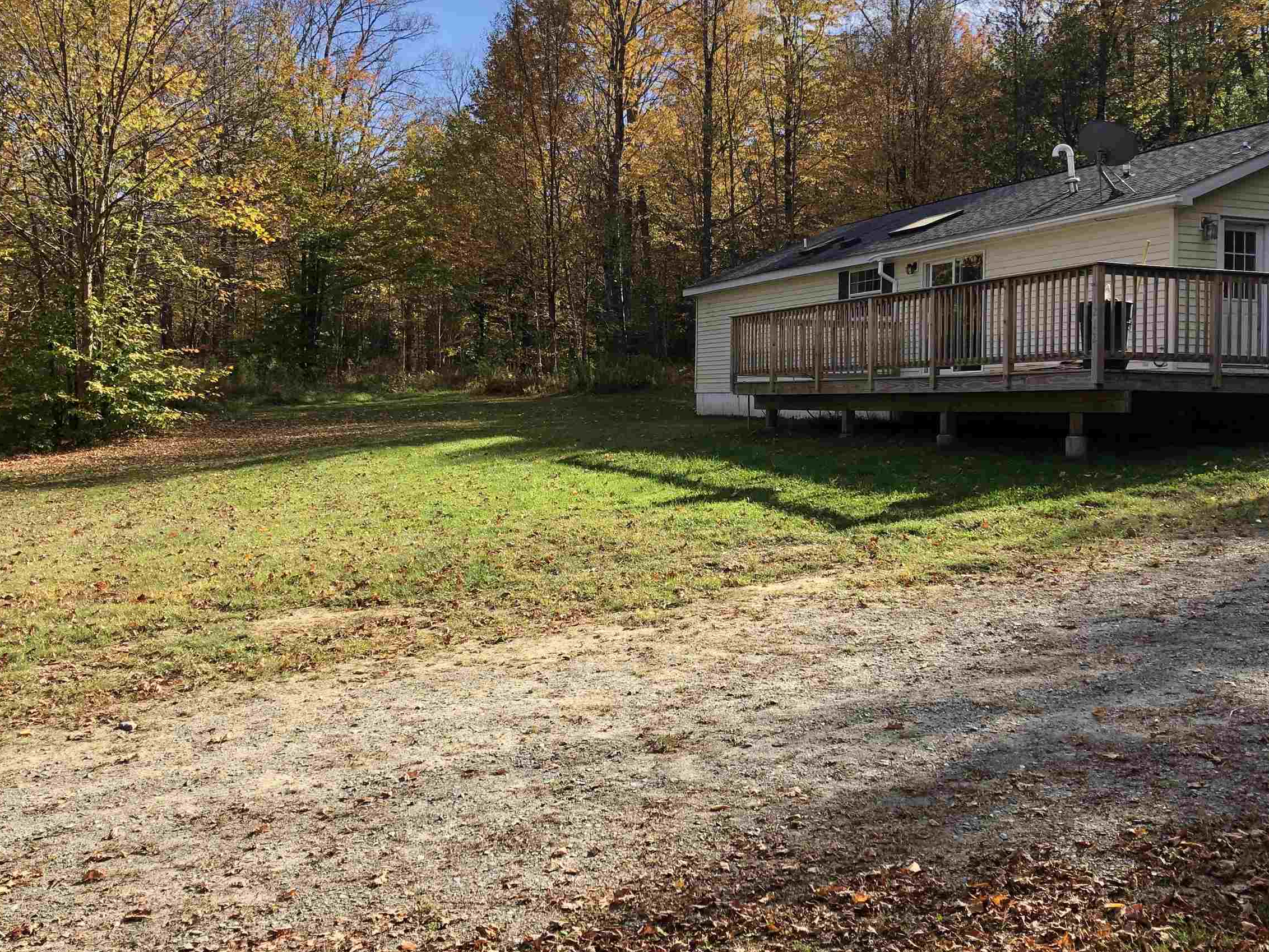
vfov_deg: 37.7
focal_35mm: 38
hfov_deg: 48.9
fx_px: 1393
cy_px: 420
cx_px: 703
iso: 20
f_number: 1.8
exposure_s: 1/813
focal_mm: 3.99
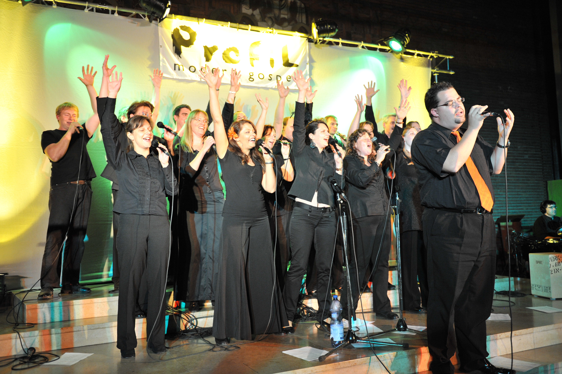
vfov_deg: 41.1
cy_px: 187
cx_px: 281
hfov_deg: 58.7
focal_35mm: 32
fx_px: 499
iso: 1600
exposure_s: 1/100
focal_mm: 32
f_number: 2.8
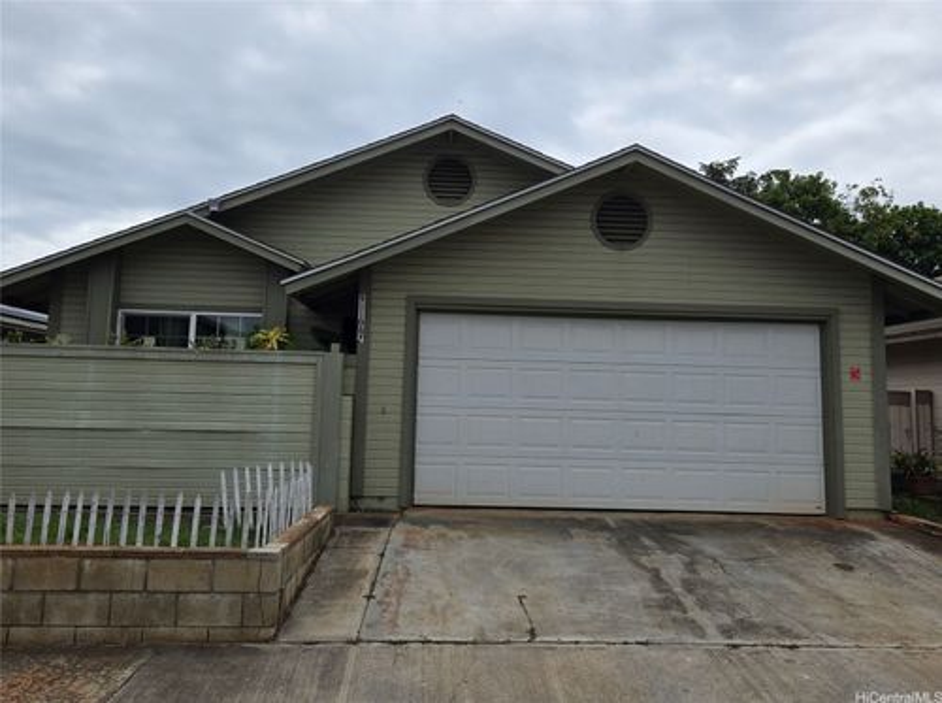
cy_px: 352
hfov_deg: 74.0
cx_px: 471
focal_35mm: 23
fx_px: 625
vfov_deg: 58.7
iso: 25
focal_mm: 5.4
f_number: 1.8
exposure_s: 1/2921
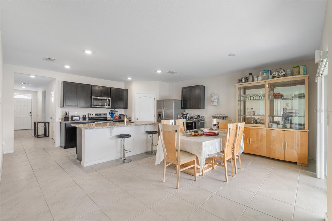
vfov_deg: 73.7
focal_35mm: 16
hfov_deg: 96.7
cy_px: 110
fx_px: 148
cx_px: 166
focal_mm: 16
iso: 100
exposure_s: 2.5
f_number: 8
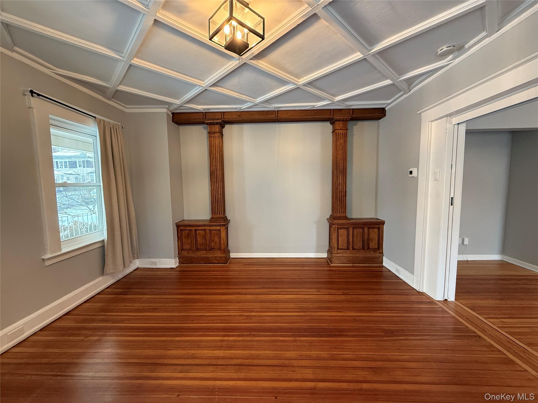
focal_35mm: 14
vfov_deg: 85.7
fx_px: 218
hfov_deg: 102.1
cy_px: 202
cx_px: 269
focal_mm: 2.22
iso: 500
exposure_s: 1/60
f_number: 2.2
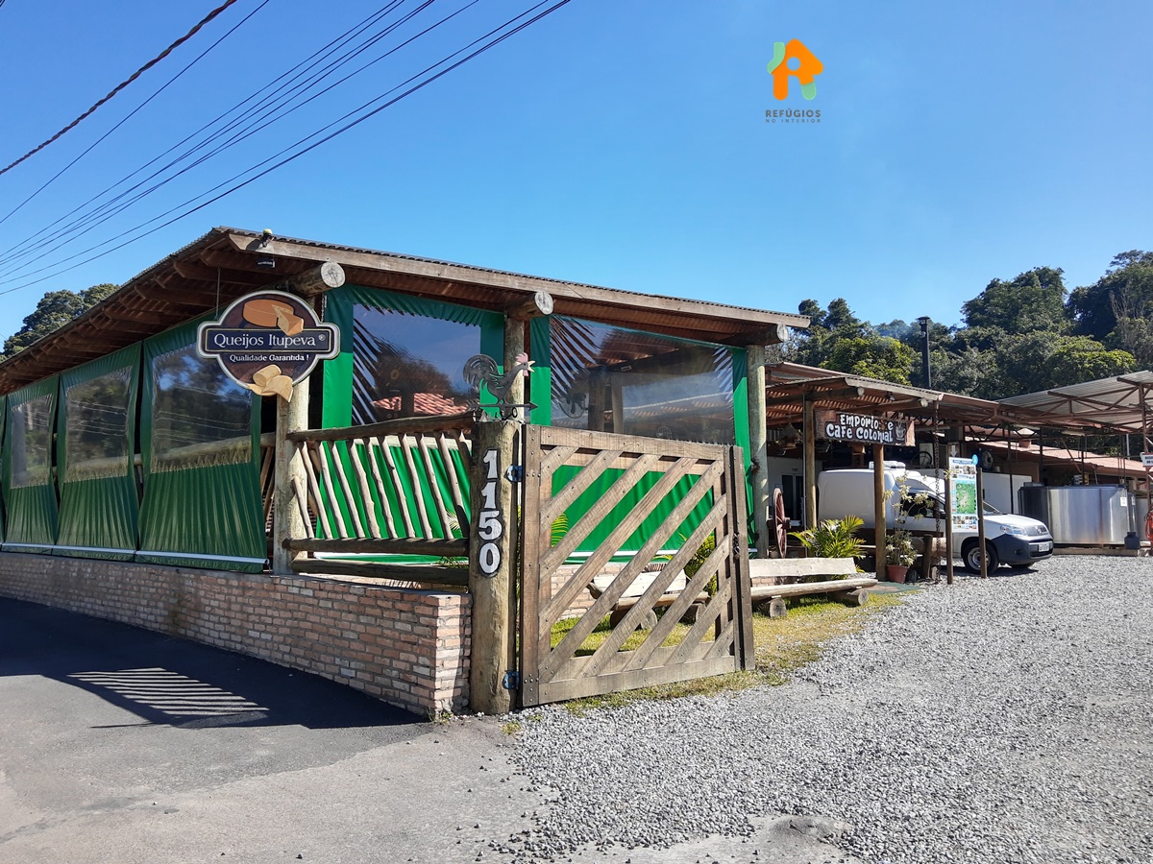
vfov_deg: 53.1
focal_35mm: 26
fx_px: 866
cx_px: 576
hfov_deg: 67.3
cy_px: 432
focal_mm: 3.95
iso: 50
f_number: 1.8
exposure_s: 1/1193
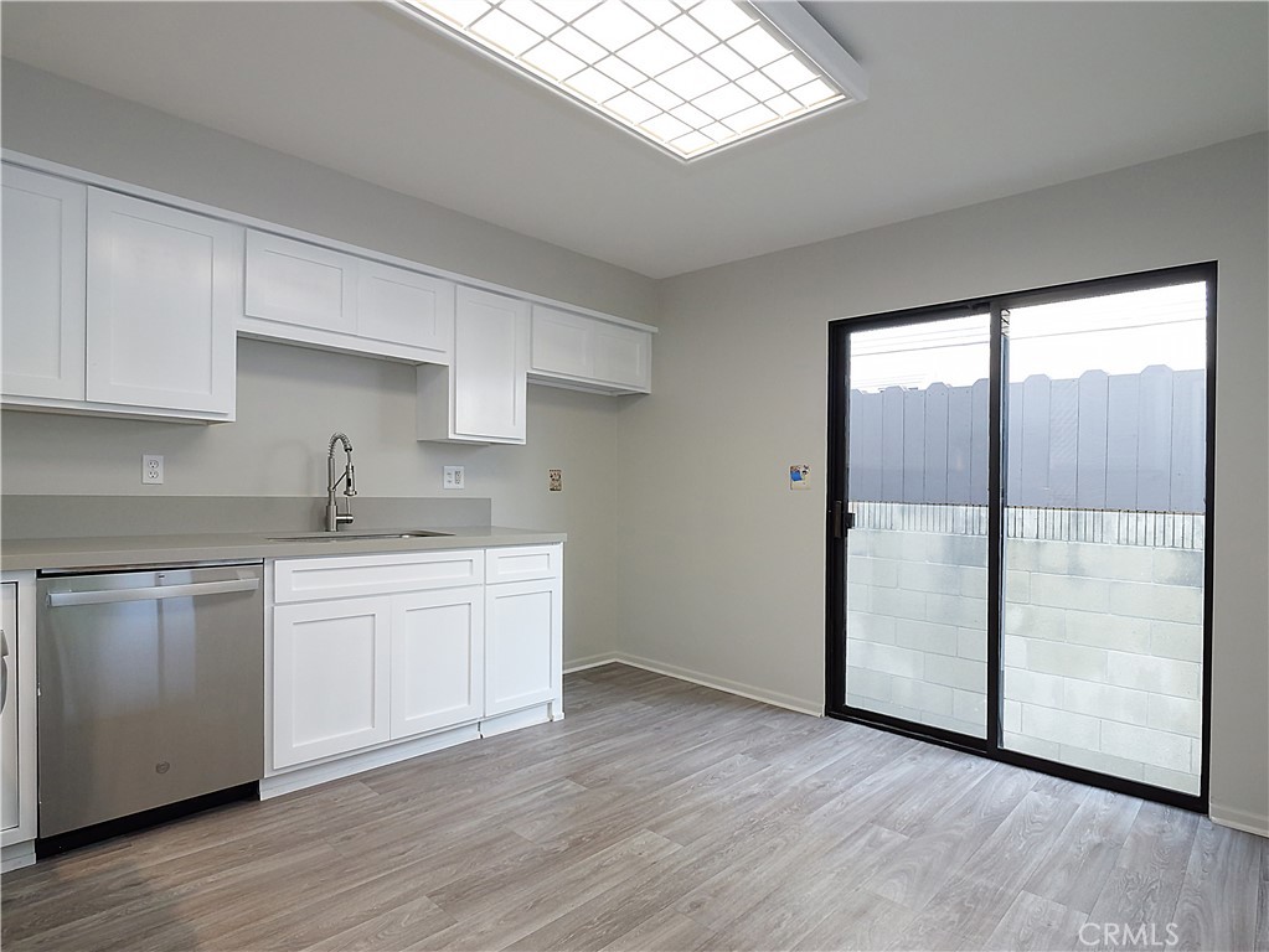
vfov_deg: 71.6
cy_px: 476
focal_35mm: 18
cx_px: 634
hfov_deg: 87.7
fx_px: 660
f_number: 8
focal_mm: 9
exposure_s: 1/80
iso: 2500
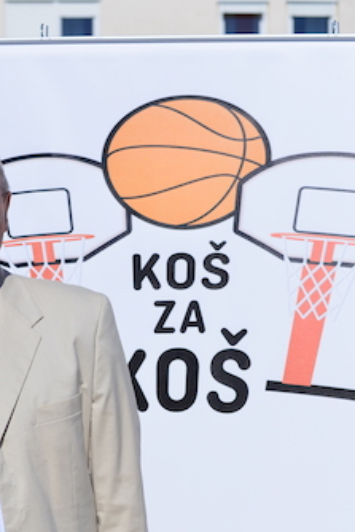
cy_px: 593
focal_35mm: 115
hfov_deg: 11.9
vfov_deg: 17.2
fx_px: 1699
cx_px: 136
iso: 200
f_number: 5.6
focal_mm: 50
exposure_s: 1/2500
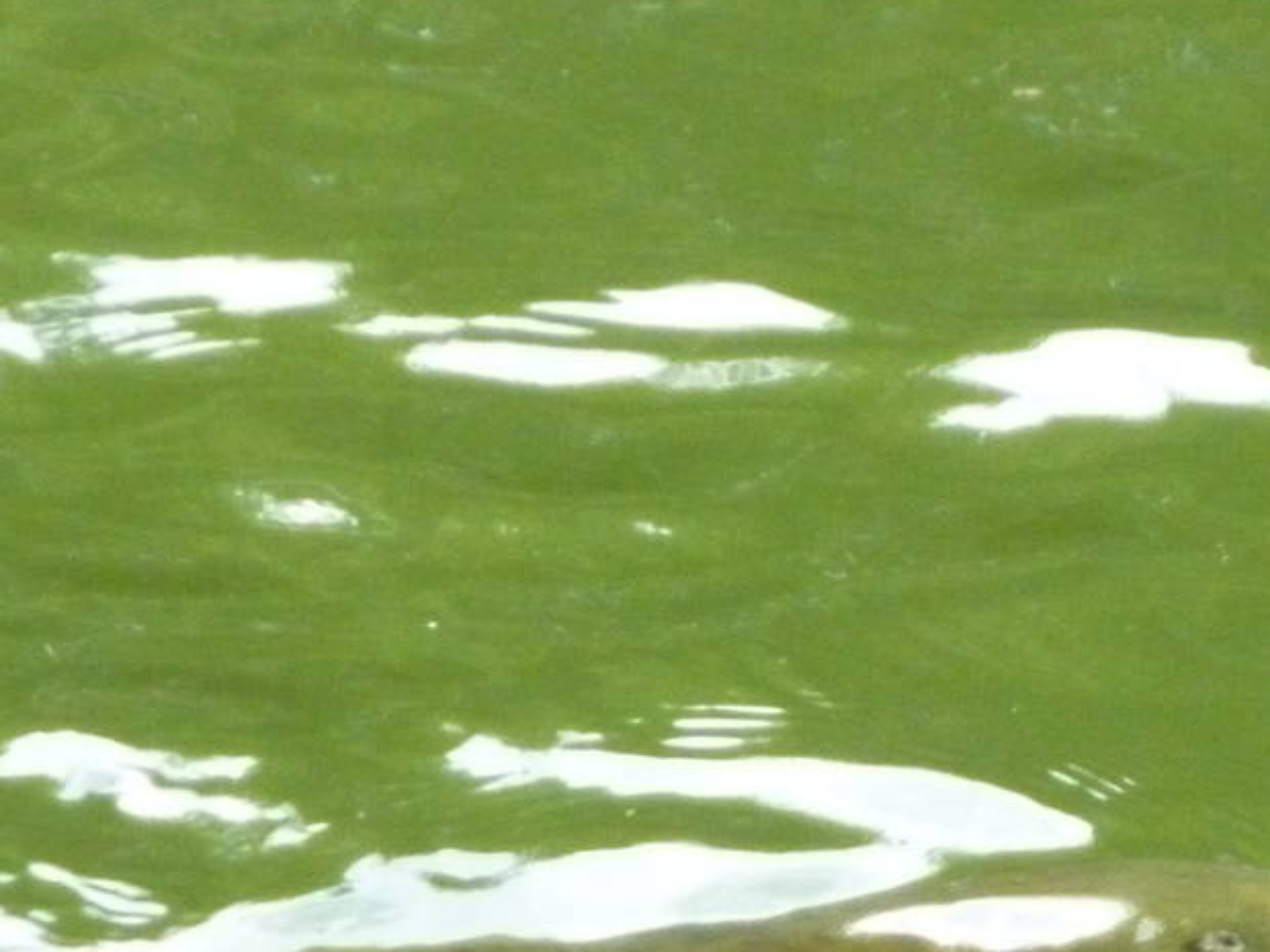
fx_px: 24618
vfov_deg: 2.2
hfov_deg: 3.0
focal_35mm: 671
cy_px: 1020
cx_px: 967
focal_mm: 42.6
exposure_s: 1/400
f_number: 4.7
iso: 800
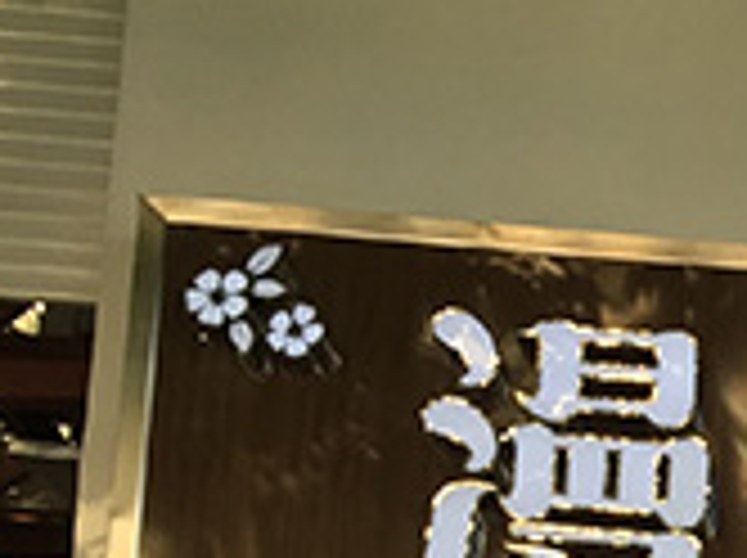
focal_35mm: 126
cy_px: 990
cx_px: 1598
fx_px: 2715
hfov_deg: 13.1
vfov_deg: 11.0
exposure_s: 1/201
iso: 32
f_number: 2.2
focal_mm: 4.15
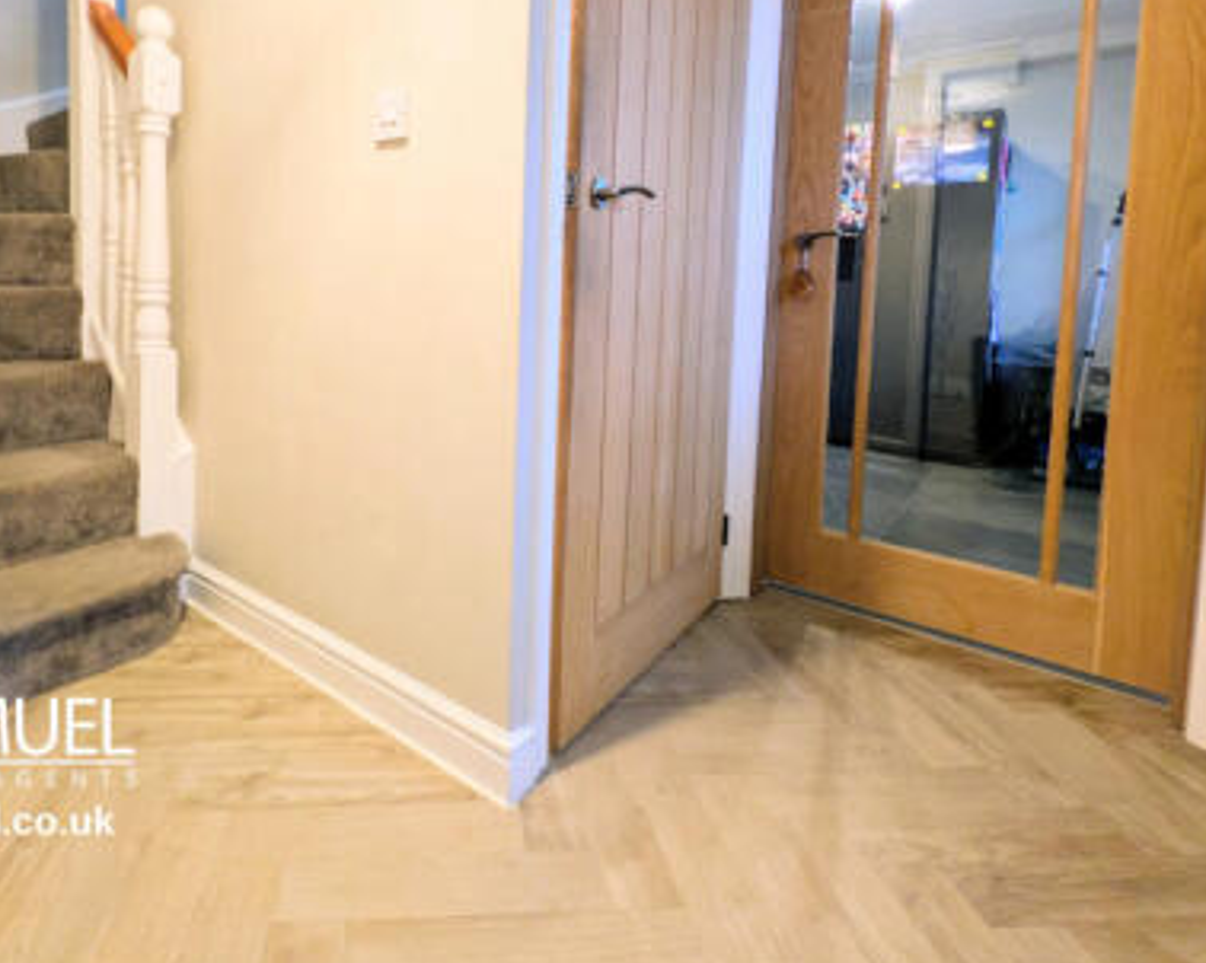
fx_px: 642
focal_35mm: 18
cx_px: 479
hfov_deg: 85.3
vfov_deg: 71.7
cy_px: 324
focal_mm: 2.23
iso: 105
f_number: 1.95
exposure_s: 1/25.6
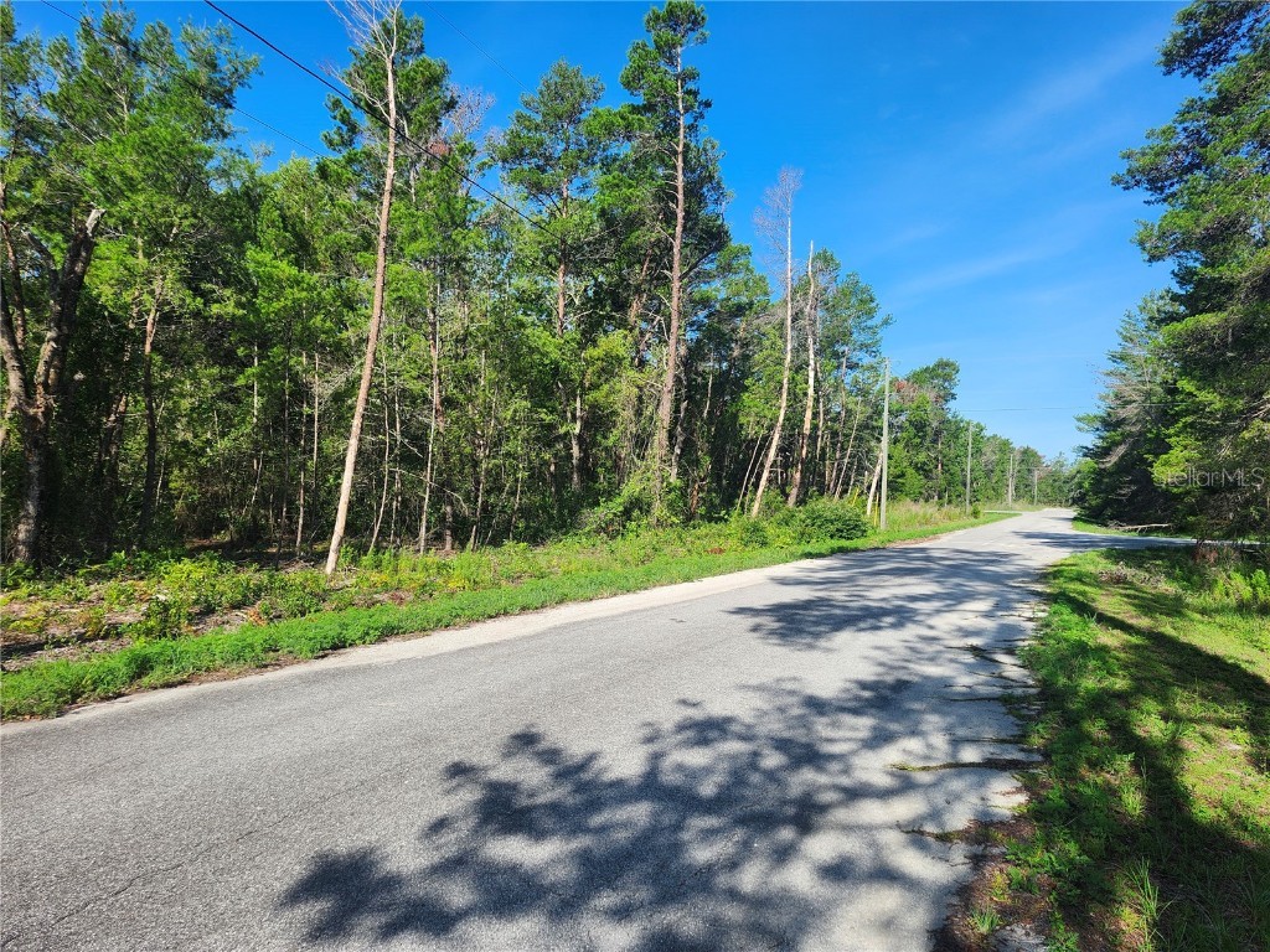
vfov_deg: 58.9
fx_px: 844
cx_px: 635
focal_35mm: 23
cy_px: 476
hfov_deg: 73.9
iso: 25
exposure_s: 1/1008
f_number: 1.8
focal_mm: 5.54
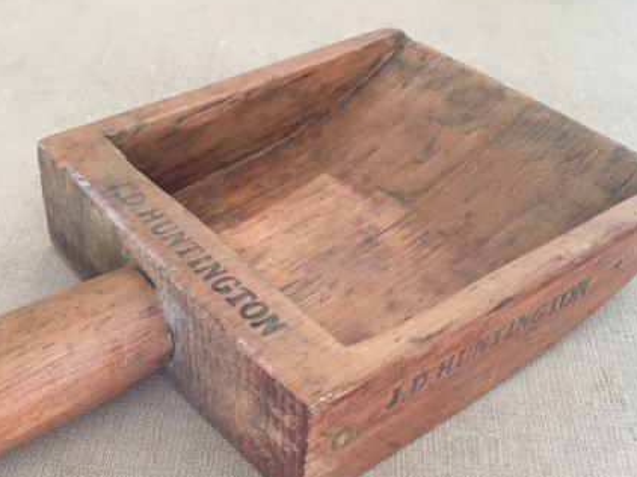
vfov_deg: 32.6
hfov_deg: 42.8
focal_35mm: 44
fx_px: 809
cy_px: 319
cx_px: 260
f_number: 2.2
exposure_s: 1/30
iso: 100
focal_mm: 4.15
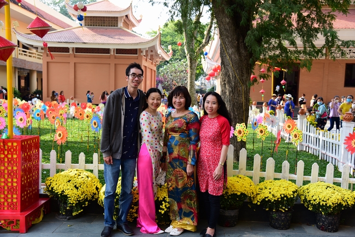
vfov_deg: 37.9
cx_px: 178
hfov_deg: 54.4
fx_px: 345
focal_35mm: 35
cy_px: 118
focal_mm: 35
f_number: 4.5
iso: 100
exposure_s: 1/125
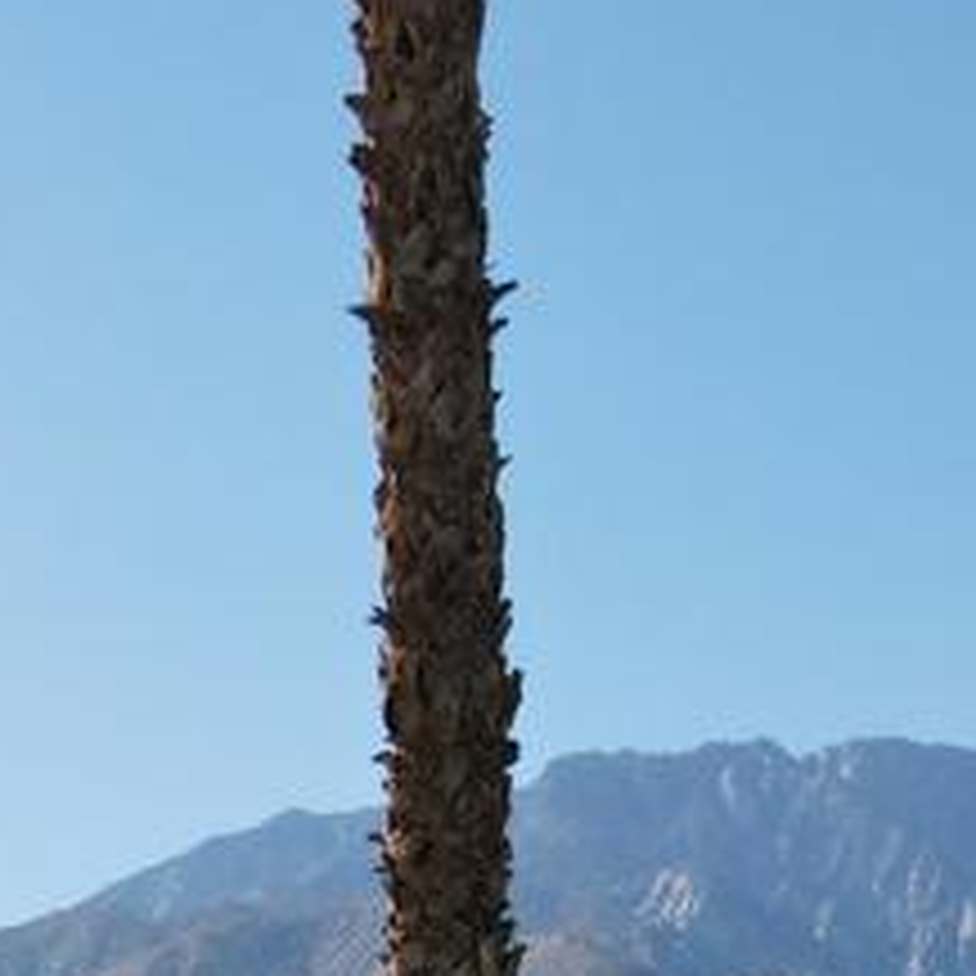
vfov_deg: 15.7
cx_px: -315
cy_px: 1538
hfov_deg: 16.4
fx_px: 3190
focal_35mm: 100
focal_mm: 4.5
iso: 100
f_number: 2.8
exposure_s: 1/640
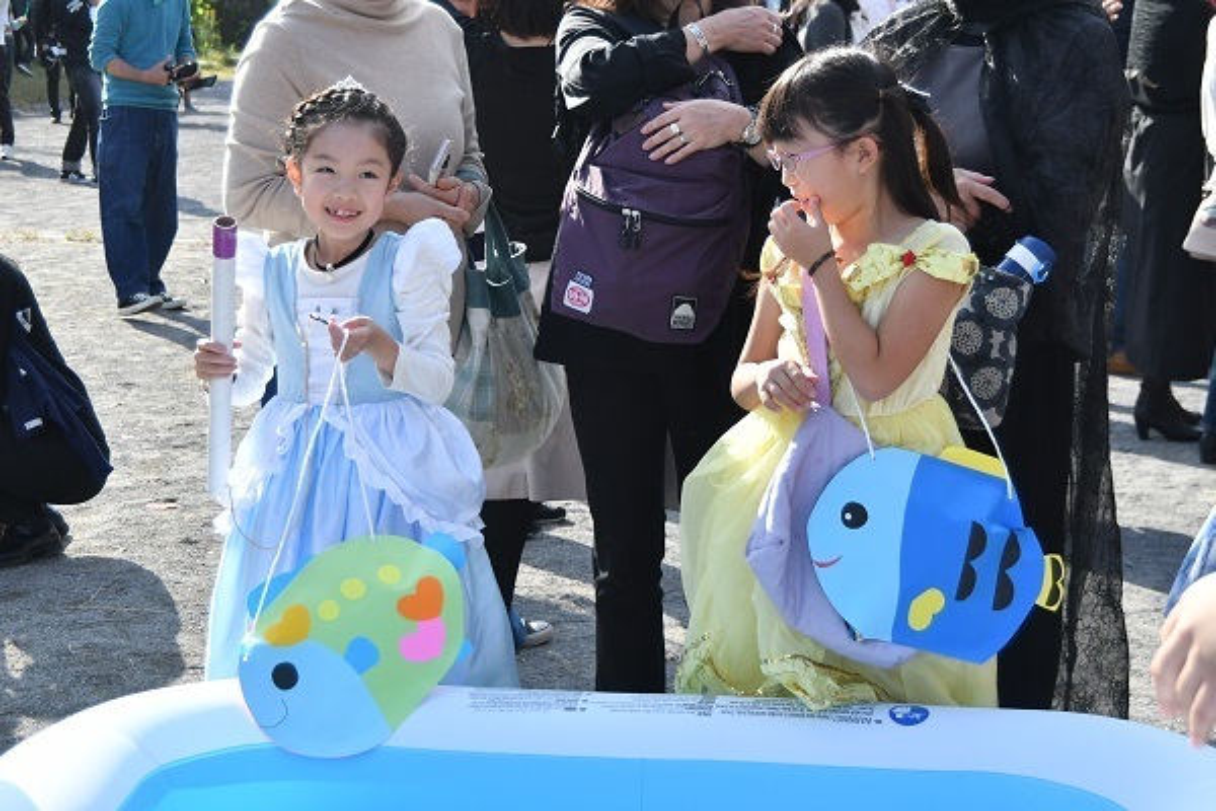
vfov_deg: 22.6
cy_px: 406
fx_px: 2027
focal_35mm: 60
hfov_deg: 33.4
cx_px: 608
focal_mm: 40
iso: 800
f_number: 5.6
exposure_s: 1/2500
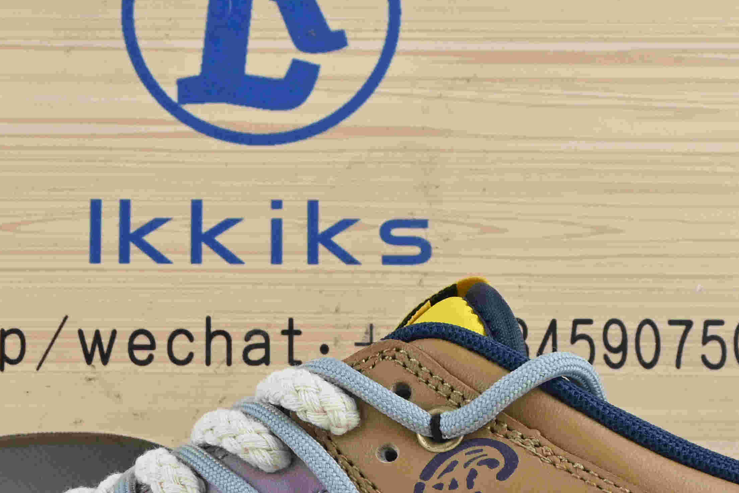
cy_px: 609
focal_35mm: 125
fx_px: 2571
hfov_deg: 16.3
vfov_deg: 10.7
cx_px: 249
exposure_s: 1/125
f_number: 10
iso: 1000
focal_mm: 33
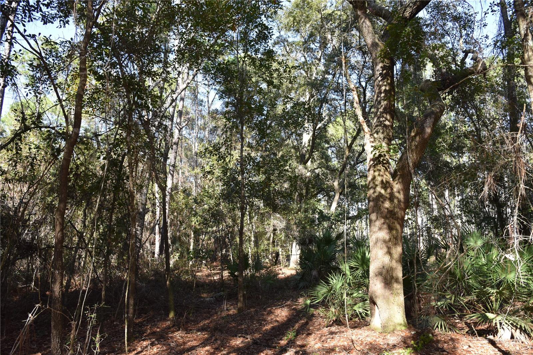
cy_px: 178
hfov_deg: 73.7
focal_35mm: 24
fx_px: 355
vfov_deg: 53.1
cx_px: 266
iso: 1250
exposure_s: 1/320
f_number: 9
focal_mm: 24
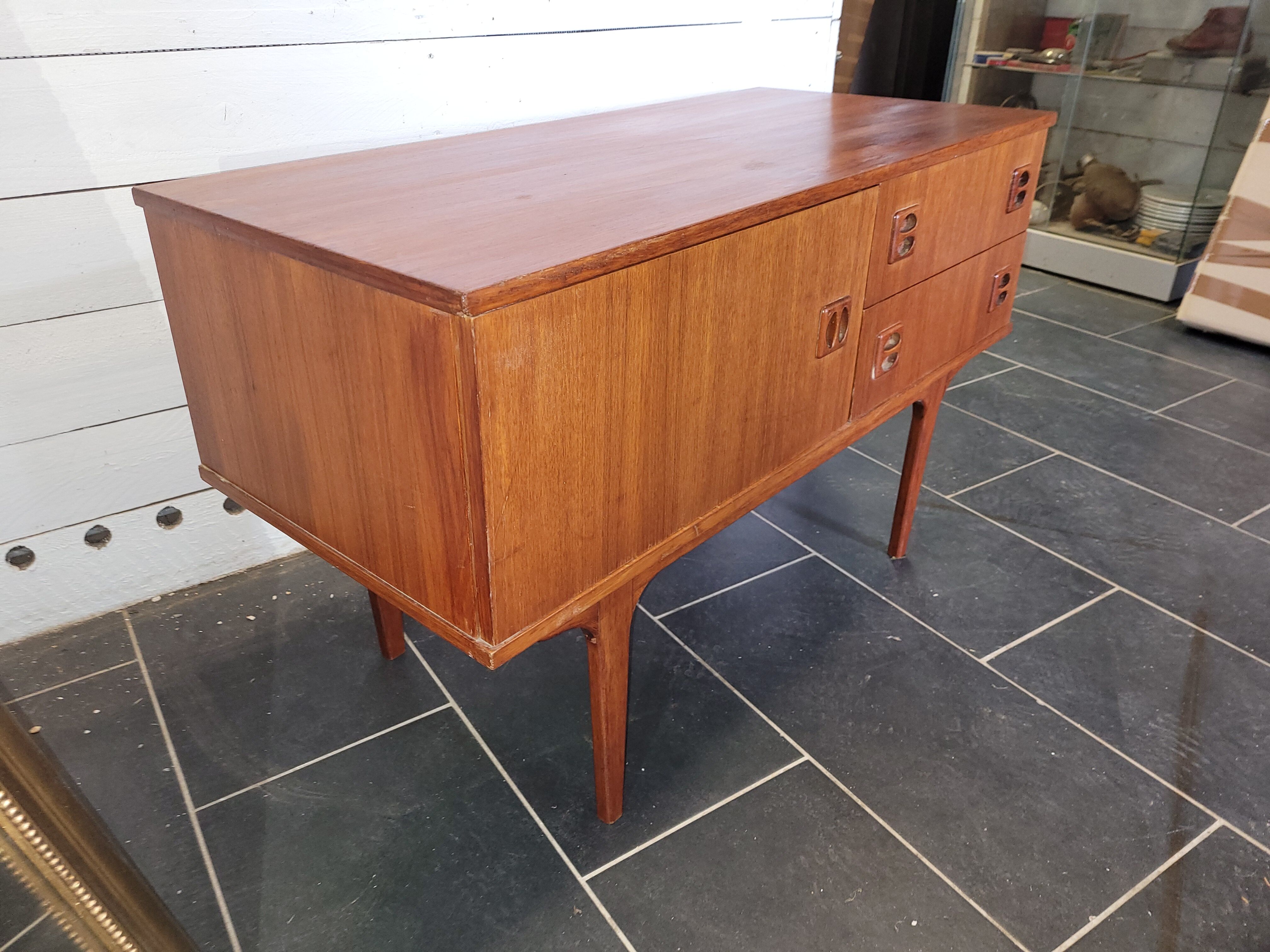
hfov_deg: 67.3
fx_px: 954
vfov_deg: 53.1
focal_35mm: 26
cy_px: 476
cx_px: 635
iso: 160
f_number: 1.8
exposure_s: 1/14
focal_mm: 5.4
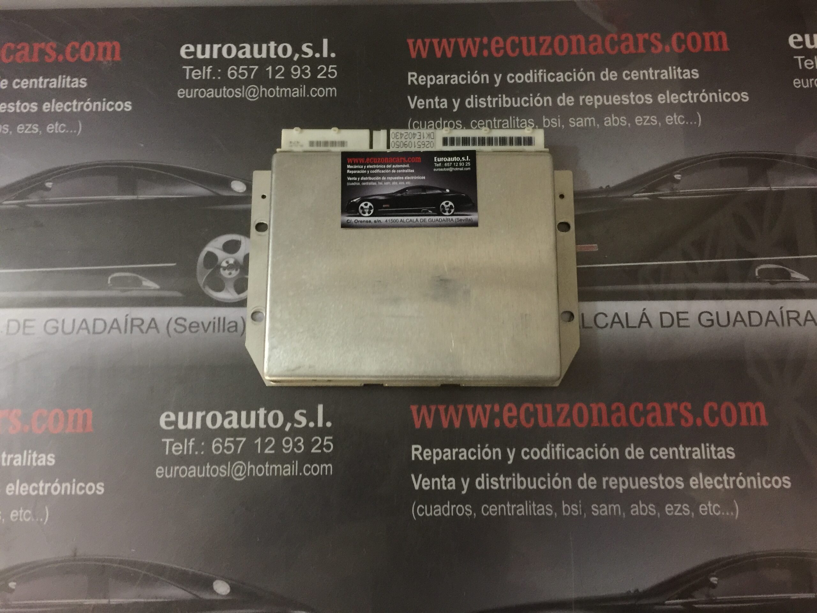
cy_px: 306
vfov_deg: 48.2
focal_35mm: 29
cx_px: 408
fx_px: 684
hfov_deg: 61.7
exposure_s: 1/4
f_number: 2.2
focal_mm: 4.15
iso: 125
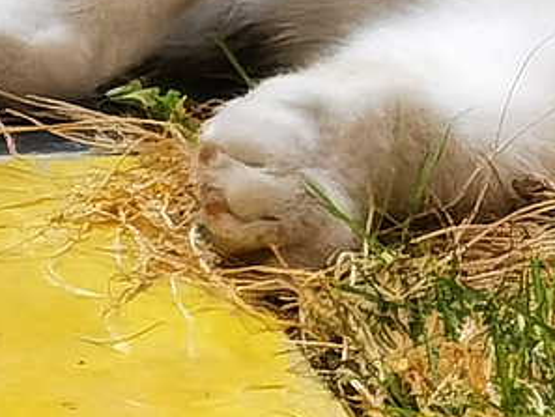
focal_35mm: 1018
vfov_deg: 1.5
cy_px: -176
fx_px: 16328
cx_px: 648
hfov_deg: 1.9
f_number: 2.4
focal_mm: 7.48
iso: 50
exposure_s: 1/248
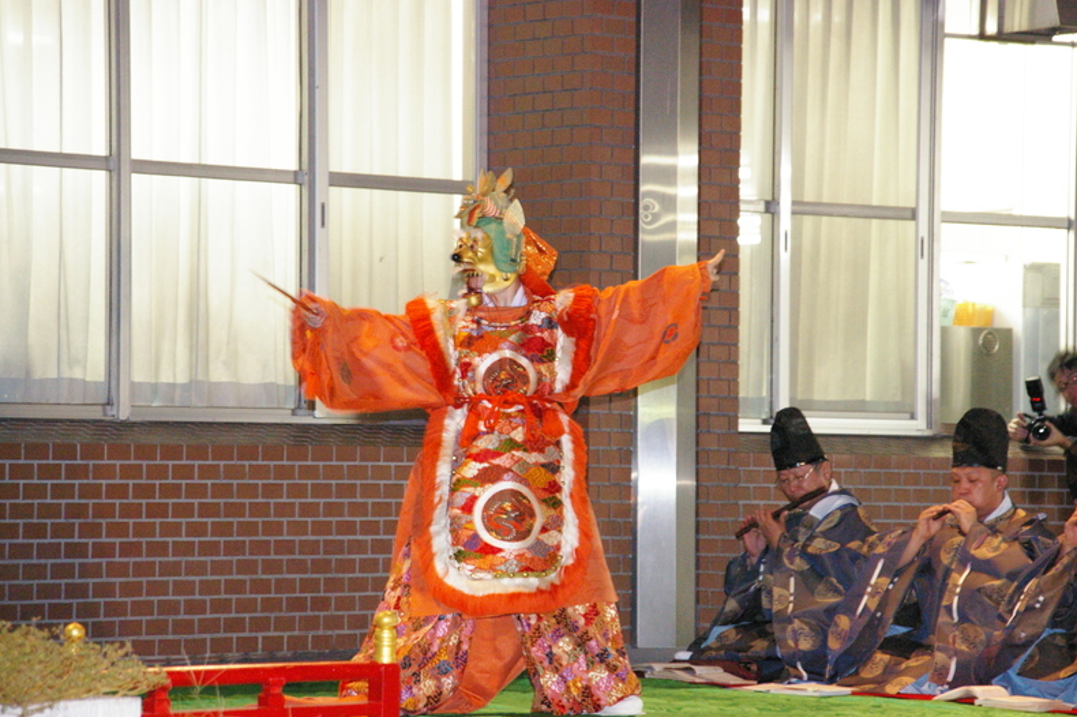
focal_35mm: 172
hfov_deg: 12.0
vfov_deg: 8.0
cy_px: 358
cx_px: 533
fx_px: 5128
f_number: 5.6
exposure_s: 1/10
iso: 3200
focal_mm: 113
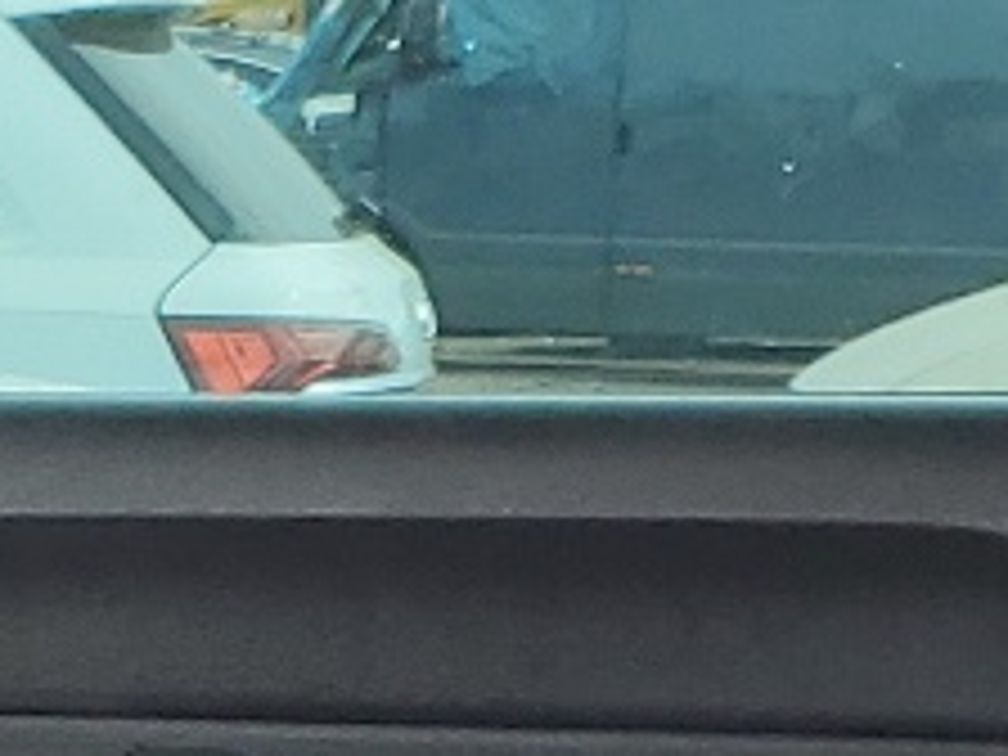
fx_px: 5416
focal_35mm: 186
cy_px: 1390
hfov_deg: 10.5
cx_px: -130
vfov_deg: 7.7
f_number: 1.5
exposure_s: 1/244
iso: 50
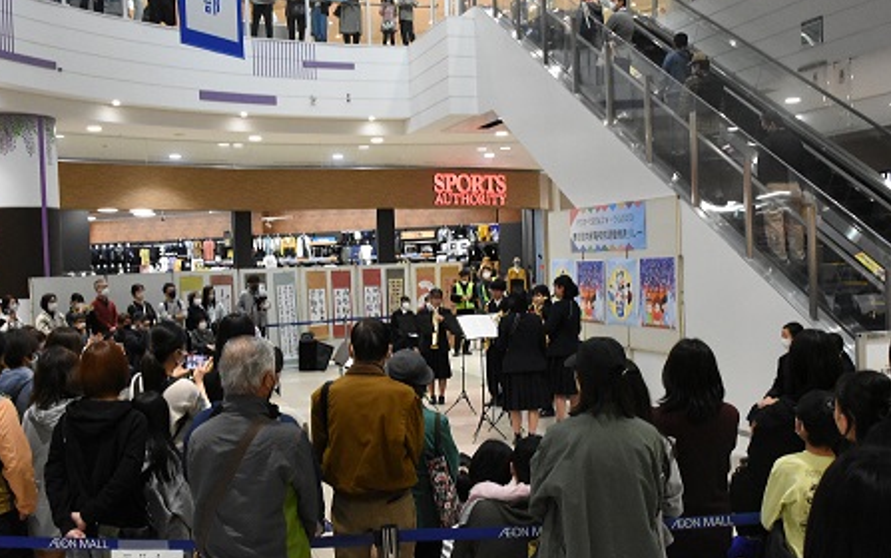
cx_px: 468
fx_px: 996
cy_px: 302
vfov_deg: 31.3
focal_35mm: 41
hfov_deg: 48.2
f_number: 8
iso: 6400
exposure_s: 1/250
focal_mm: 24
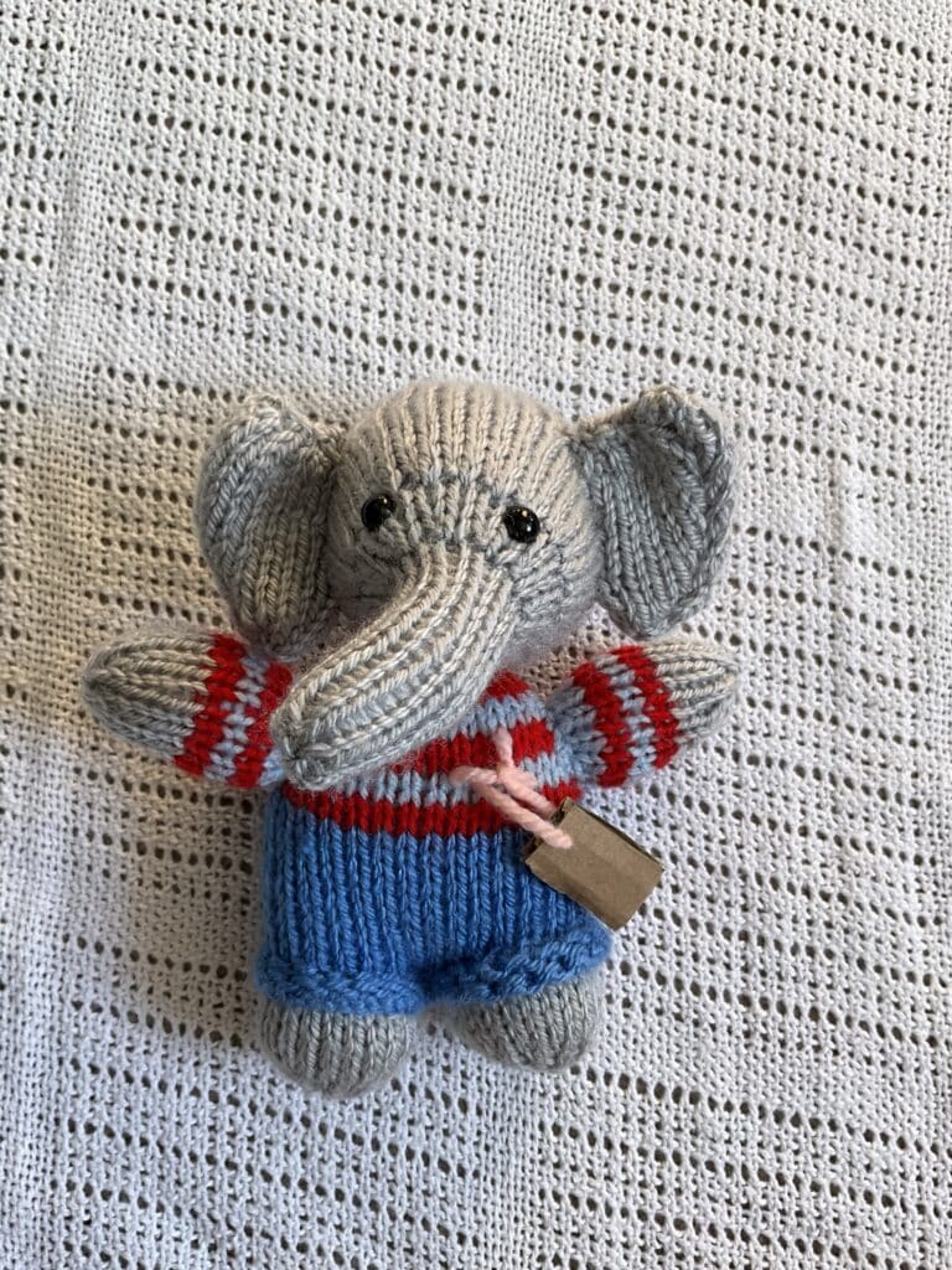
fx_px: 1063
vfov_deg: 61.7
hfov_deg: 48.2
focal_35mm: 29
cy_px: 635
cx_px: 476
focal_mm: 3
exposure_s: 1/122
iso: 32
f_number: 1.8
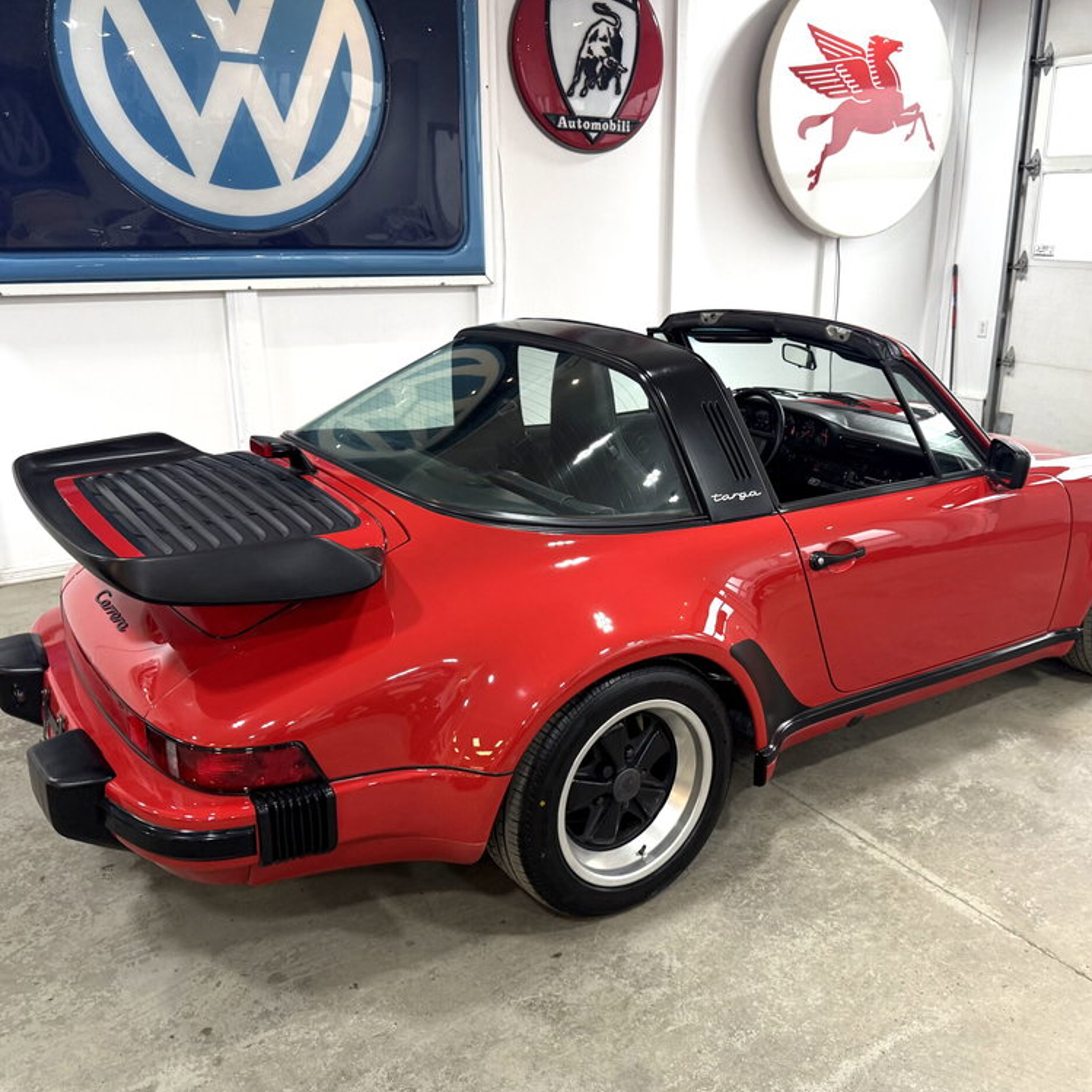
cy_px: 542
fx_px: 1035
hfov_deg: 55.4
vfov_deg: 55.6
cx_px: 630
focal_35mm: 29
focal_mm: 6.76
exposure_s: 1/120
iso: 200
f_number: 1.78
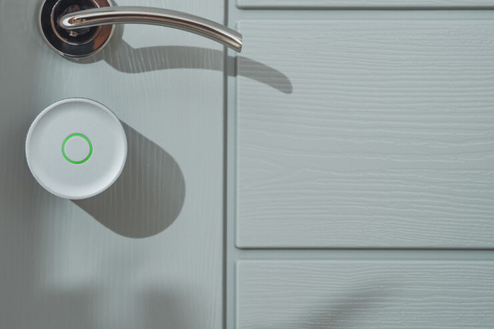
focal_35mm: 94
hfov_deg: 21.6
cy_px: 103
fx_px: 1290
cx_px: 192
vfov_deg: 14.5
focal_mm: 68
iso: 1250
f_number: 9
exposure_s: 1/100
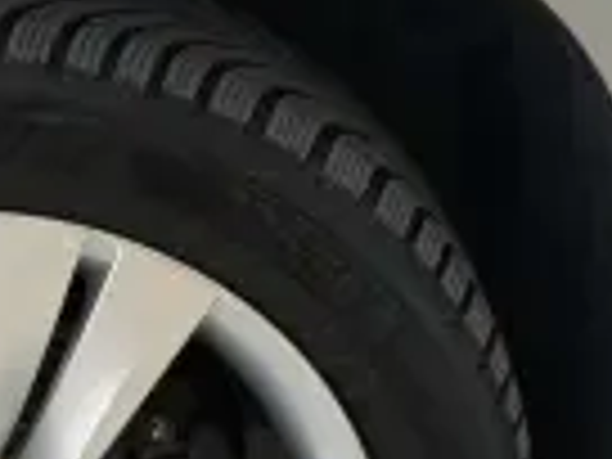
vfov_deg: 11.5
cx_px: -9
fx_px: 2245
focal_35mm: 127
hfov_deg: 15.2
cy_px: 526
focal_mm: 6.76
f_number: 1.78
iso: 64
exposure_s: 1/1377
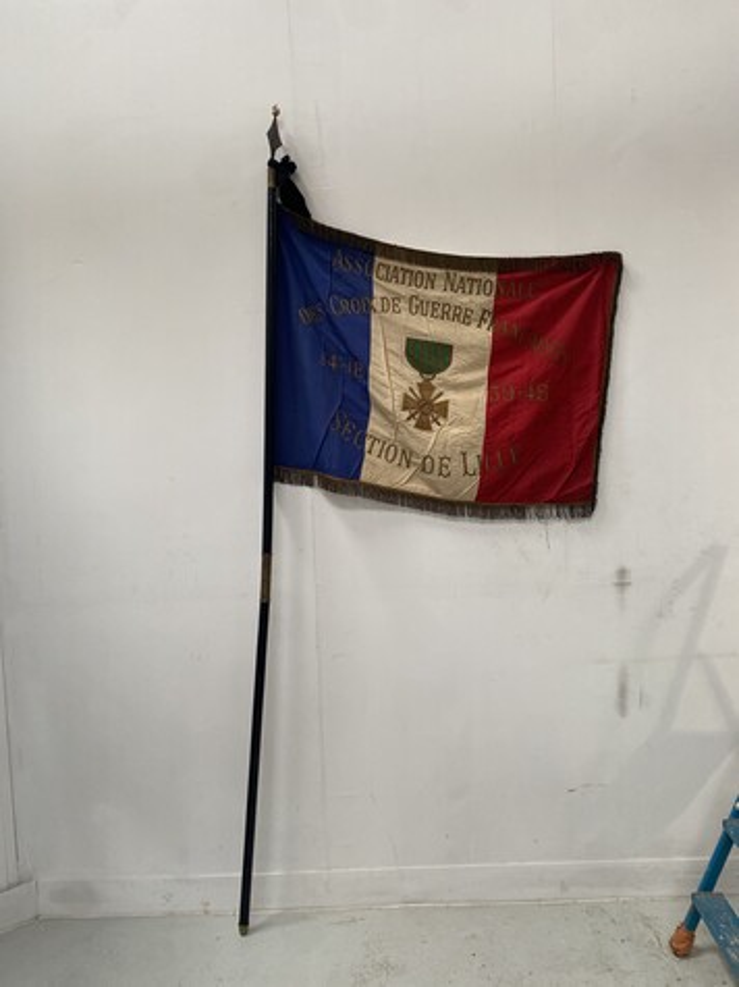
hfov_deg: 53.0
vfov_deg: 67.3
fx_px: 740
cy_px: 494
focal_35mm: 26
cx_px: 370
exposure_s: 1/115
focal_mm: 4.25
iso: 125
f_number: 1.8
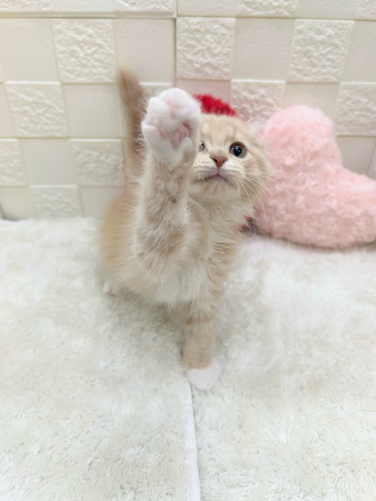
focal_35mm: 26
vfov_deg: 67.3
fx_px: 377
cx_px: 188
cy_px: 250
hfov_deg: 53.1
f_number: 1.5
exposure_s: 1/120
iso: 80
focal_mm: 5.7
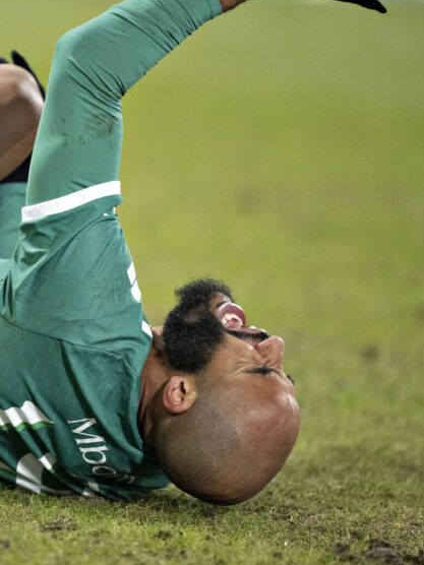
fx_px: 11563
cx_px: -16
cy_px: 252
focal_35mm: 708
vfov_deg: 2.8
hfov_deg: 2.1
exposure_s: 1/1250
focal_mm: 400
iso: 5000
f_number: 2.8
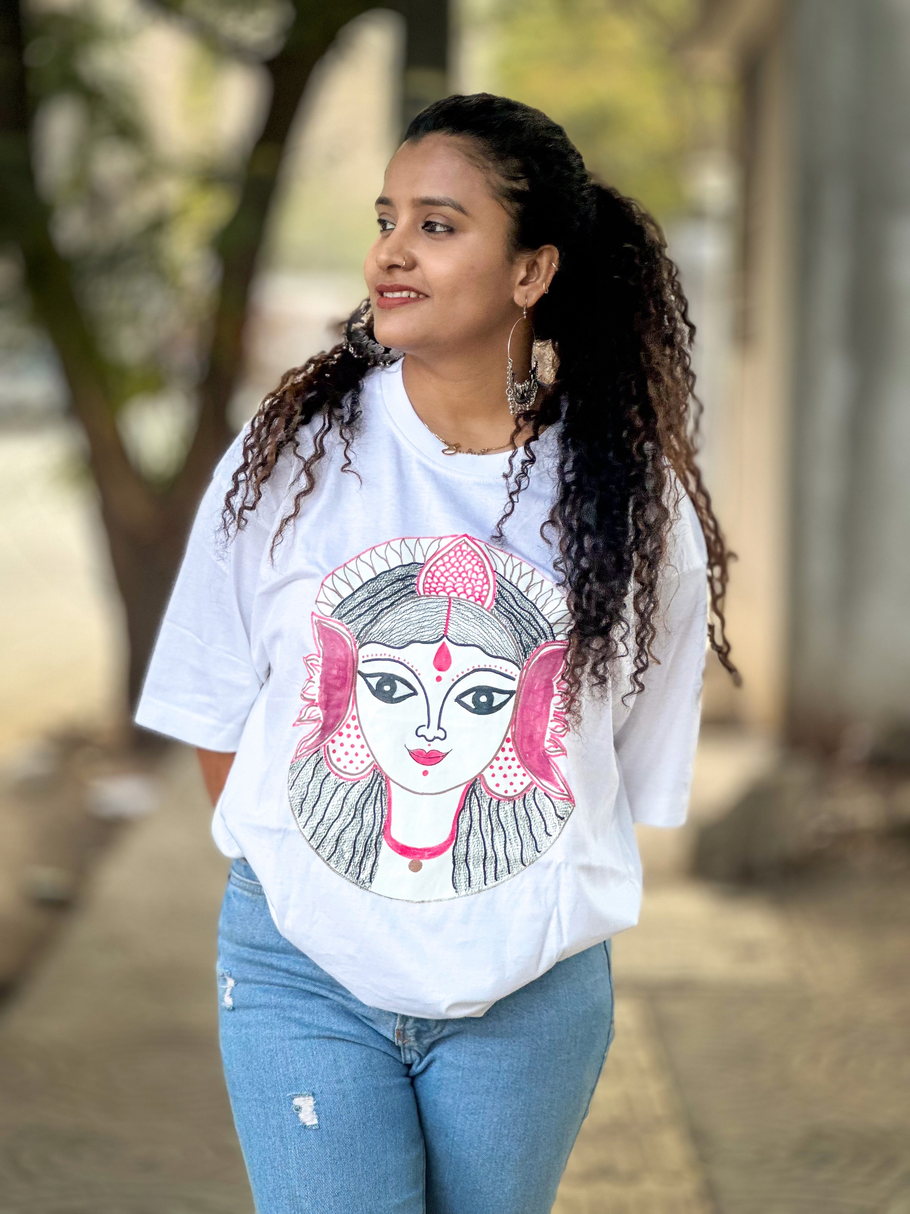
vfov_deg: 25.3
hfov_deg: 19.1
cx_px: 455
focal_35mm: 77
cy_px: 607
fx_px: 2699
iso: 100
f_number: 2.8
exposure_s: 1/120
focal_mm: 9
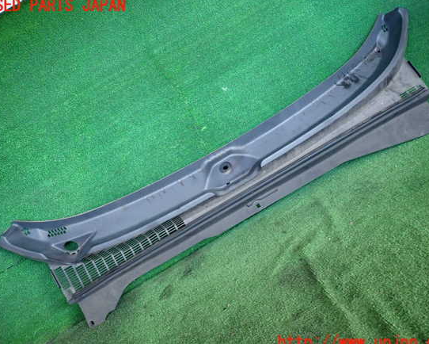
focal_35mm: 27
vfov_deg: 53.2
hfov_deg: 64.0
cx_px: 219
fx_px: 343
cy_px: 174
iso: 400
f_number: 2
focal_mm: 4.5
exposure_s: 1/125
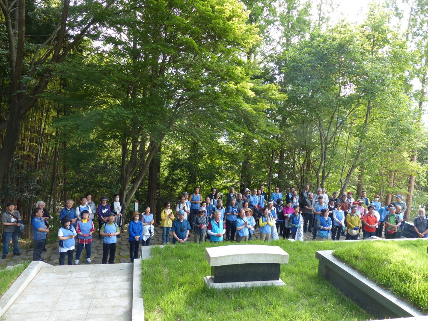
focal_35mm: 25
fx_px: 309
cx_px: 214
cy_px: 160
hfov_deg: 69.4
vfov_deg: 54.9
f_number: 3.2
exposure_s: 1/125
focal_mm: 4.5
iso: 100
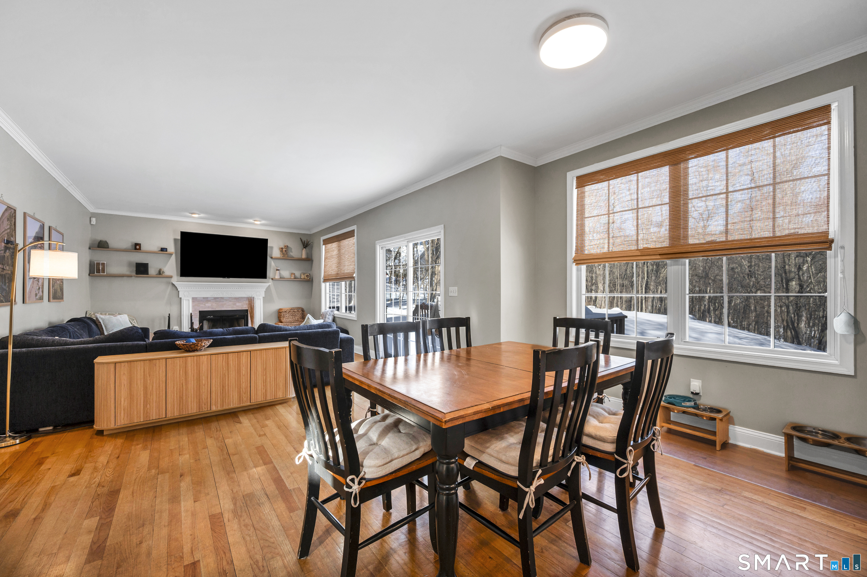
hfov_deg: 104.3
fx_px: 337
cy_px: 288
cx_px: 434
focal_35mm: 14
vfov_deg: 81.1
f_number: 7.1
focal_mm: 14
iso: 320
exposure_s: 1/100
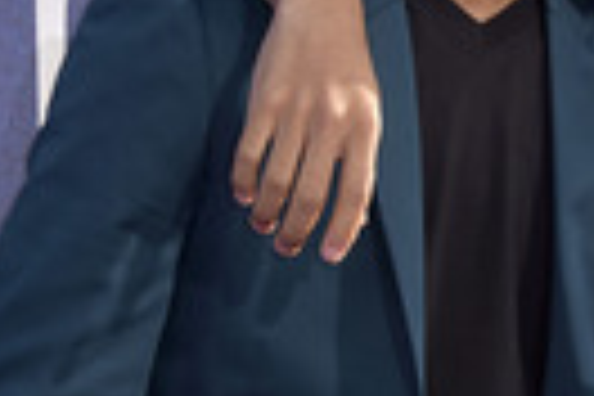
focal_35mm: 313
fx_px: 5164
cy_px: 81
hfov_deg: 6.6
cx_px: 603
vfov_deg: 4.4
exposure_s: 1/250
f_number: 7.1
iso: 125
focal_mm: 92
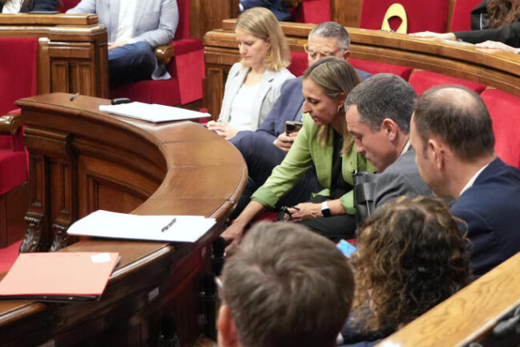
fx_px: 1156
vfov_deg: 16.8
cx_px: 329
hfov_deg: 25.3
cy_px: 36
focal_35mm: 80
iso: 5000
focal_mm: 42
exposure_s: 1/200
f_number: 4
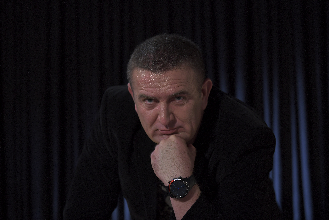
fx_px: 1234
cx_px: 164
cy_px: 110
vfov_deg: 10.2
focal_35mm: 135
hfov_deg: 15.2
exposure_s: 1/200
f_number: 3.2
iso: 640
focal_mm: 135
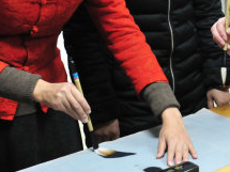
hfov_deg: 17.3
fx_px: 737
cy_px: 29
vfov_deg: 13.2
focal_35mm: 111
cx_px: 228
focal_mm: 24
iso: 800
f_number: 2.8
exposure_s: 1/30
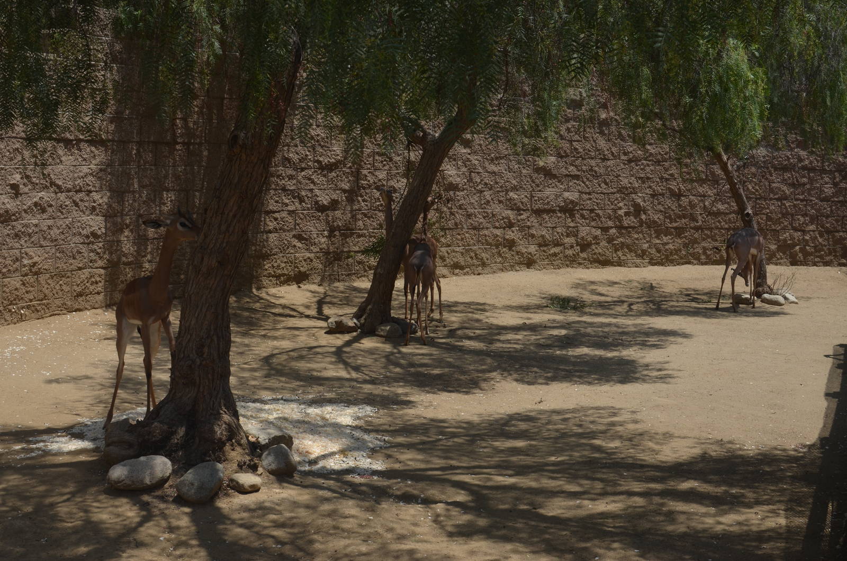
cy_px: 280
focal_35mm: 52
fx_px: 1233
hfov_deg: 37.9
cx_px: 424
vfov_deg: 25.6
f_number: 8
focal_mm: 35
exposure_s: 1/250
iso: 110
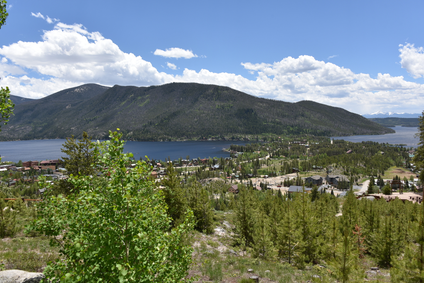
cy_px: 142
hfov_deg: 65.5
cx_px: 212
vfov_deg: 46.4
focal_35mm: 28
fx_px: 330
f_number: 9
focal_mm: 28
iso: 100
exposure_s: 1/320
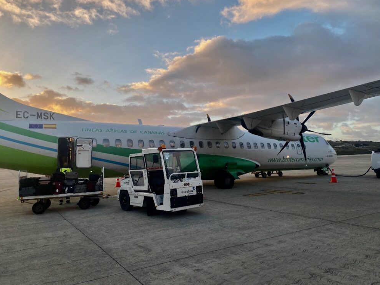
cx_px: 193
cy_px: 139
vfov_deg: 51.4
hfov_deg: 65.3
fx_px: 296
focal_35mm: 27
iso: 32
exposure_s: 1/502
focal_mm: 4.25
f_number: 1.8
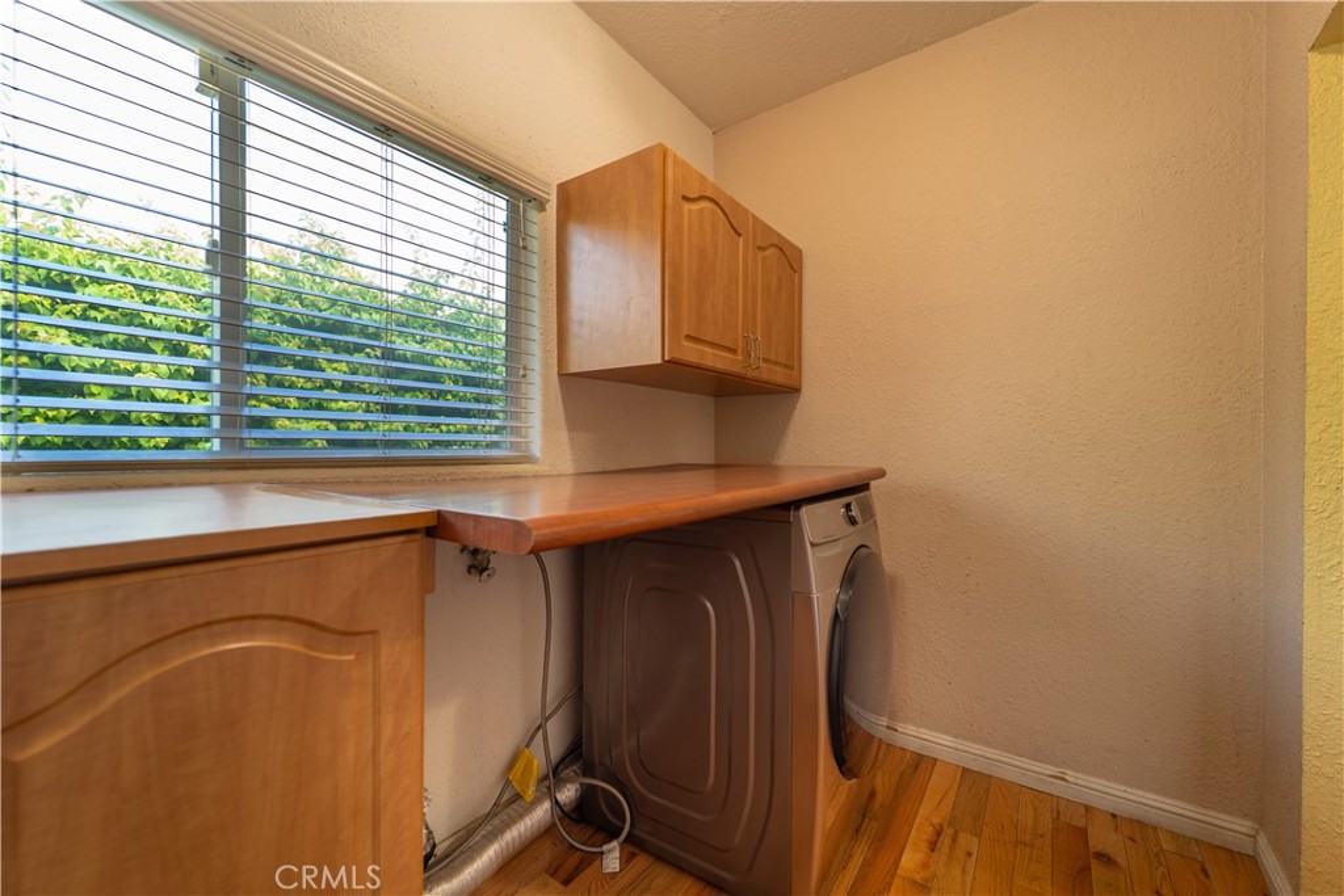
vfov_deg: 81.2
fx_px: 523
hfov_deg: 104.2
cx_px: 672
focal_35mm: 14
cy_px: 448
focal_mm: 14
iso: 100
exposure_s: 1/8
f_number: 5
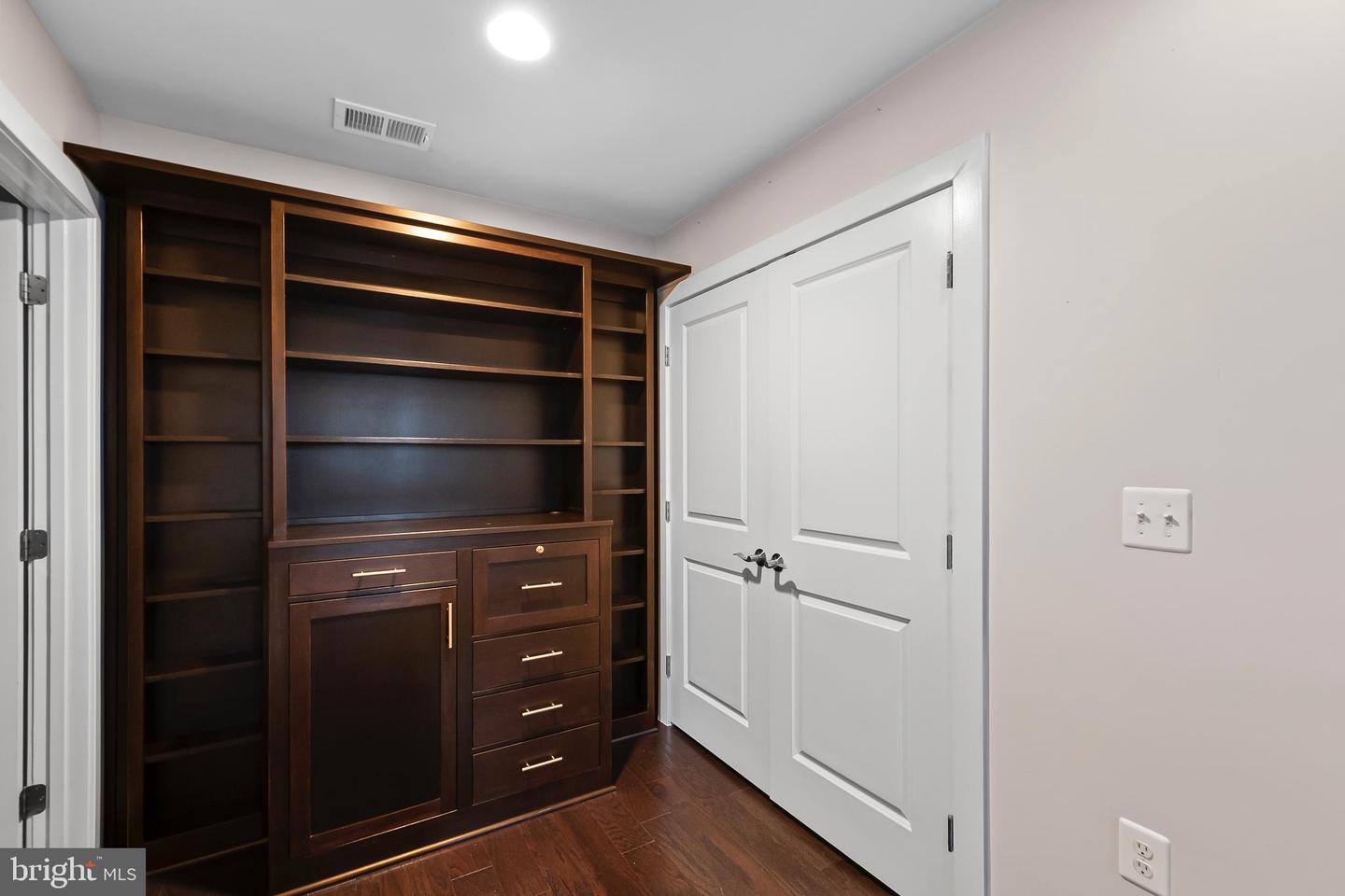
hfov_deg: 100.4
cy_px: 448
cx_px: 672
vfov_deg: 77.3
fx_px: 560
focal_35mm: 15
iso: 640
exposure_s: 1/2
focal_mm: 10
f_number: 7.1
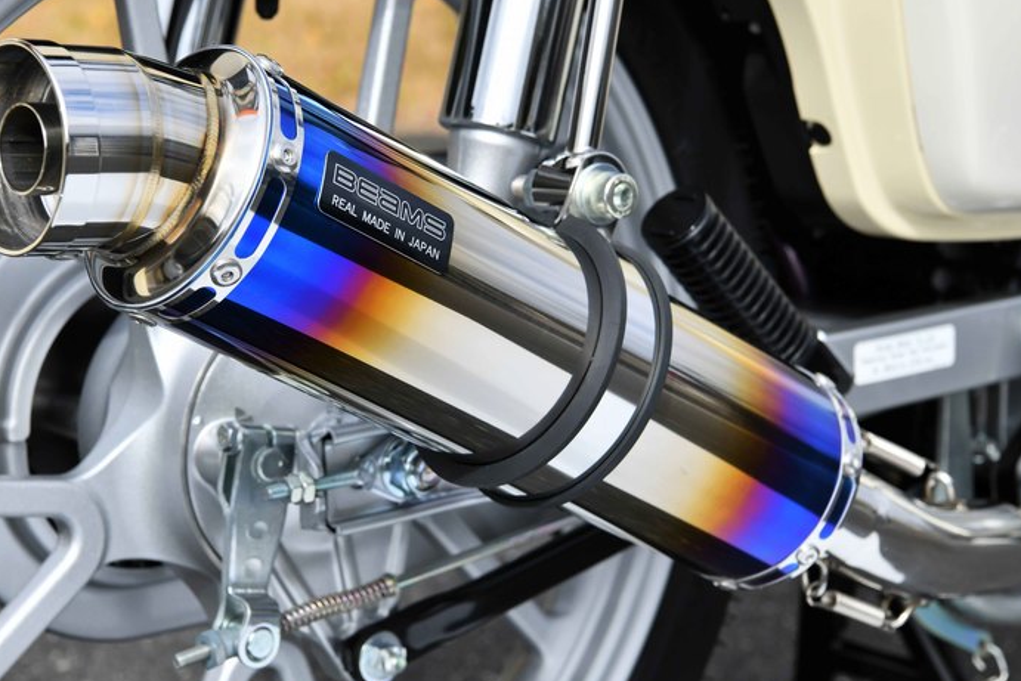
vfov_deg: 16.9
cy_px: 292
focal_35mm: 81
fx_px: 2298
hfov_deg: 25.0
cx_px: 443
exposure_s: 1/1600
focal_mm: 70
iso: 800
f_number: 10
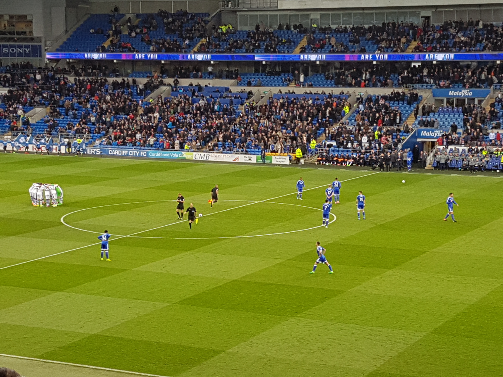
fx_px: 378
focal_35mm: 26
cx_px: 252
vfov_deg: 53.1
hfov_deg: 67.3
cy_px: 188
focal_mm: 4.2
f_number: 1.7
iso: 40
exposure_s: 1/141
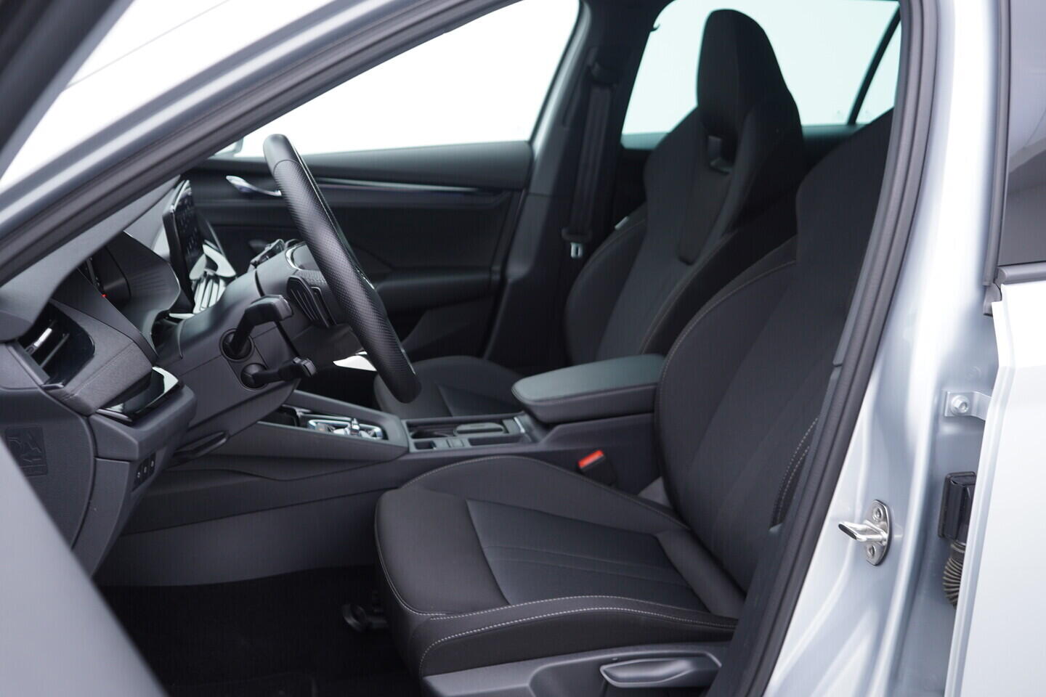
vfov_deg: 36.9
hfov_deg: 53.1
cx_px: 523
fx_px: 1046
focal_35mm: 36
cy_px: 348
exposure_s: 1/40
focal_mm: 24
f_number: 2.8
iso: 160
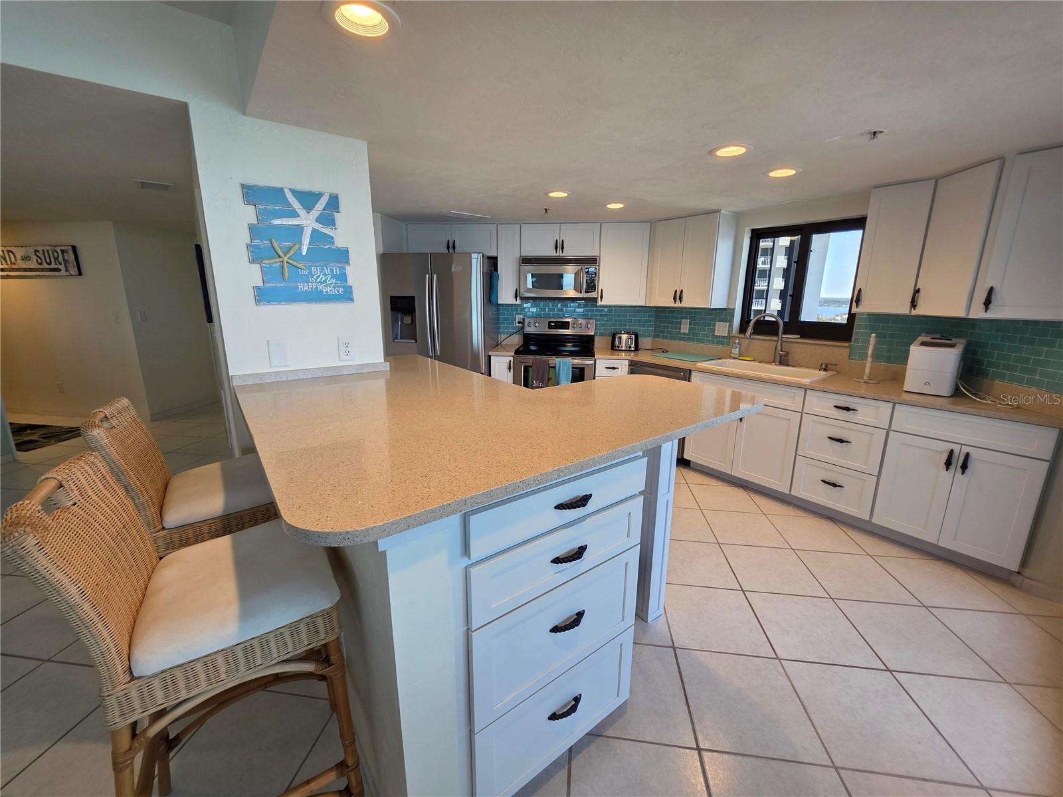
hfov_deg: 106.2
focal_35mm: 13
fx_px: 399
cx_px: 532
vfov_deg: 89.9
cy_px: 398
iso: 100
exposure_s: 1/120
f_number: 1.9
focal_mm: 2.2
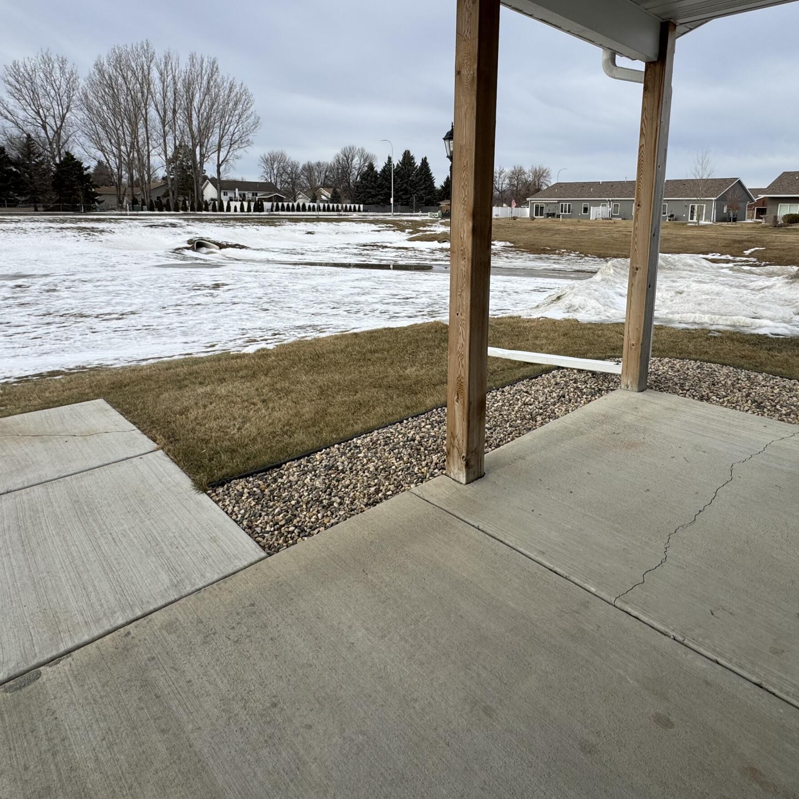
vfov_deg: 70.8
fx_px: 548
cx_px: 419
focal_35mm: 21
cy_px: 292
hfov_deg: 72.1
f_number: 2.2
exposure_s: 1/1395
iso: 40
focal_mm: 2.22
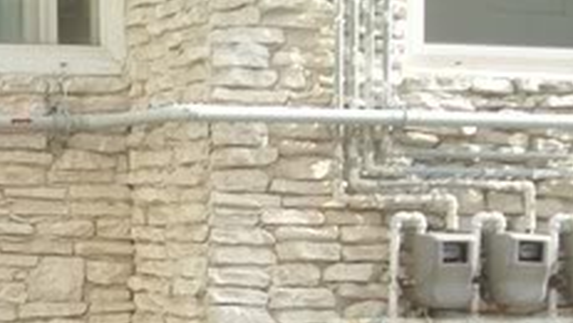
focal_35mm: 132
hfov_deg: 15.4
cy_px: 604
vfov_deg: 8.8
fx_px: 2006
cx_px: -208
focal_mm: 5.8
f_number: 2.6
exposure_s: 1/250
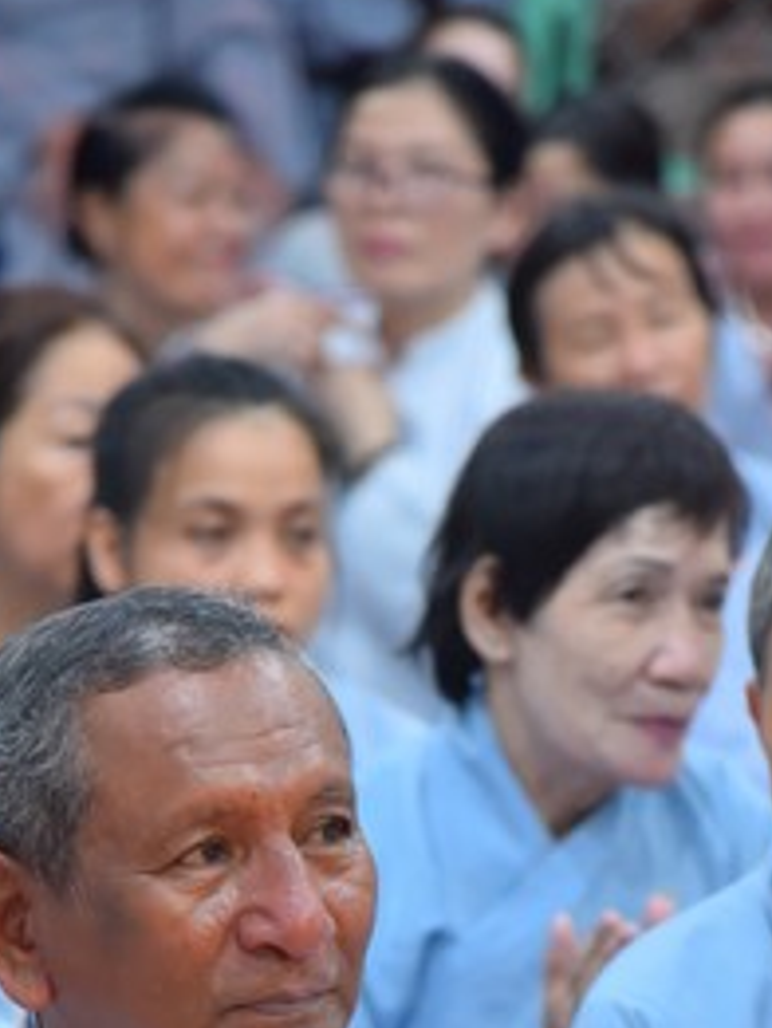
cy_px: 1221
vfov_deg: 6.9
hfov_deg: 5.2
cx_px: 291
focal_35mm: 287
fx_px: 8527
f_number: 4
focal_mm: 120
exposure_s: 1/125
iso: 1250
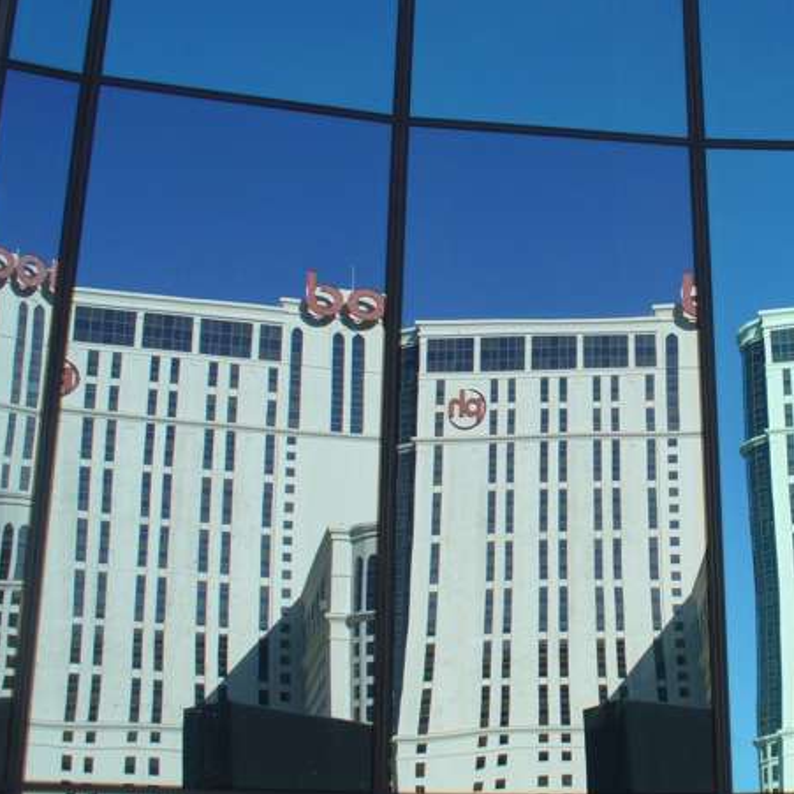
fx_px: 1505
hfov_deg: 28.8
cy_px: 373
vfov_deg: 29.5
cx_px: 655
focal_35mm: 58
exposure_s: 1/160
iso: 80
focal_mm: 6.1
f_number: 5.6
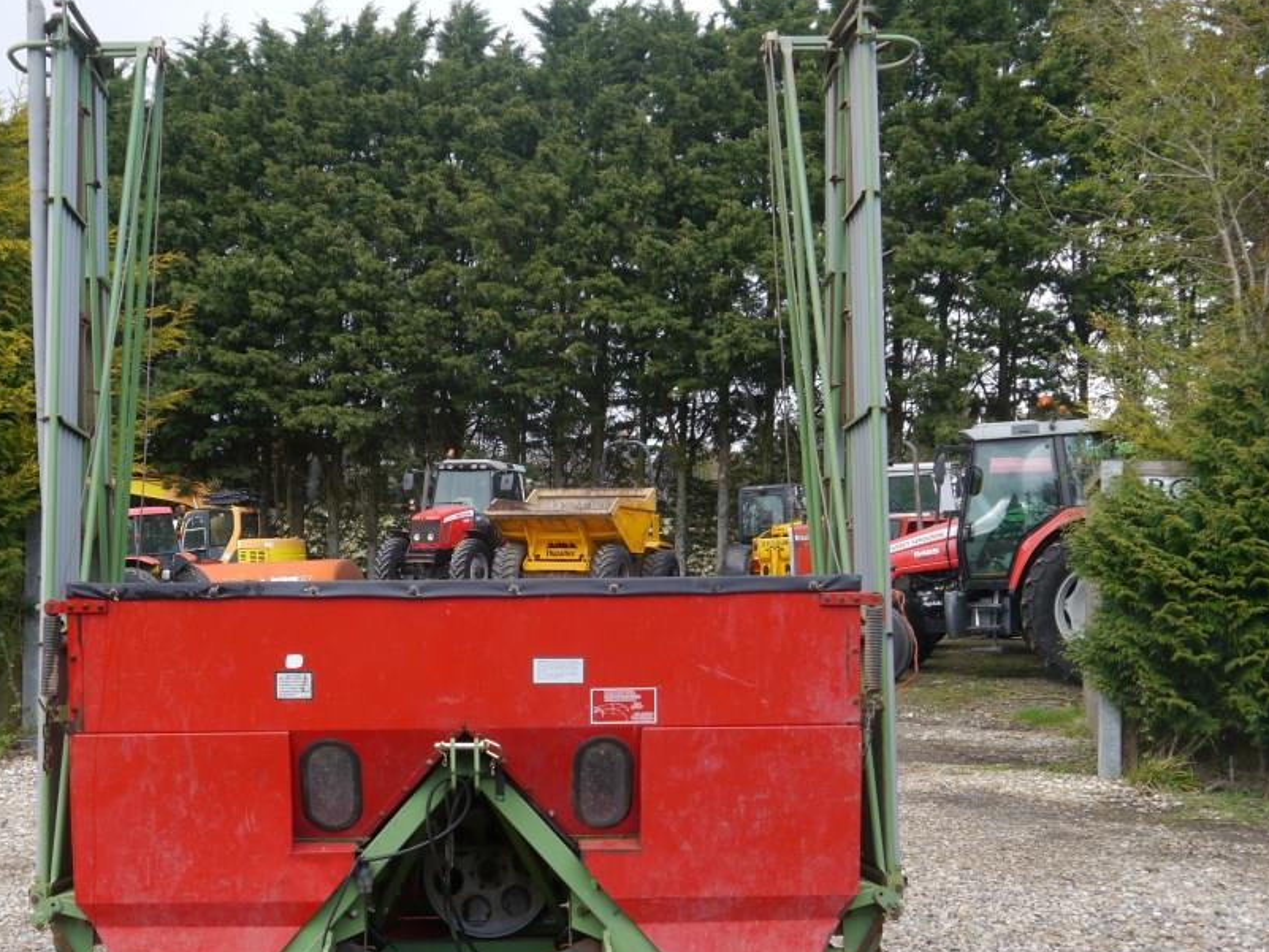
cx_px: 502
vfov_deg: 31.5
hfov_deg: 41.0
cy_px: 515
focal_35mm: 46
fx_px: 1687
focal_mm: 18
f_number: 4.5
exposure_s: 1/160
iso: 160
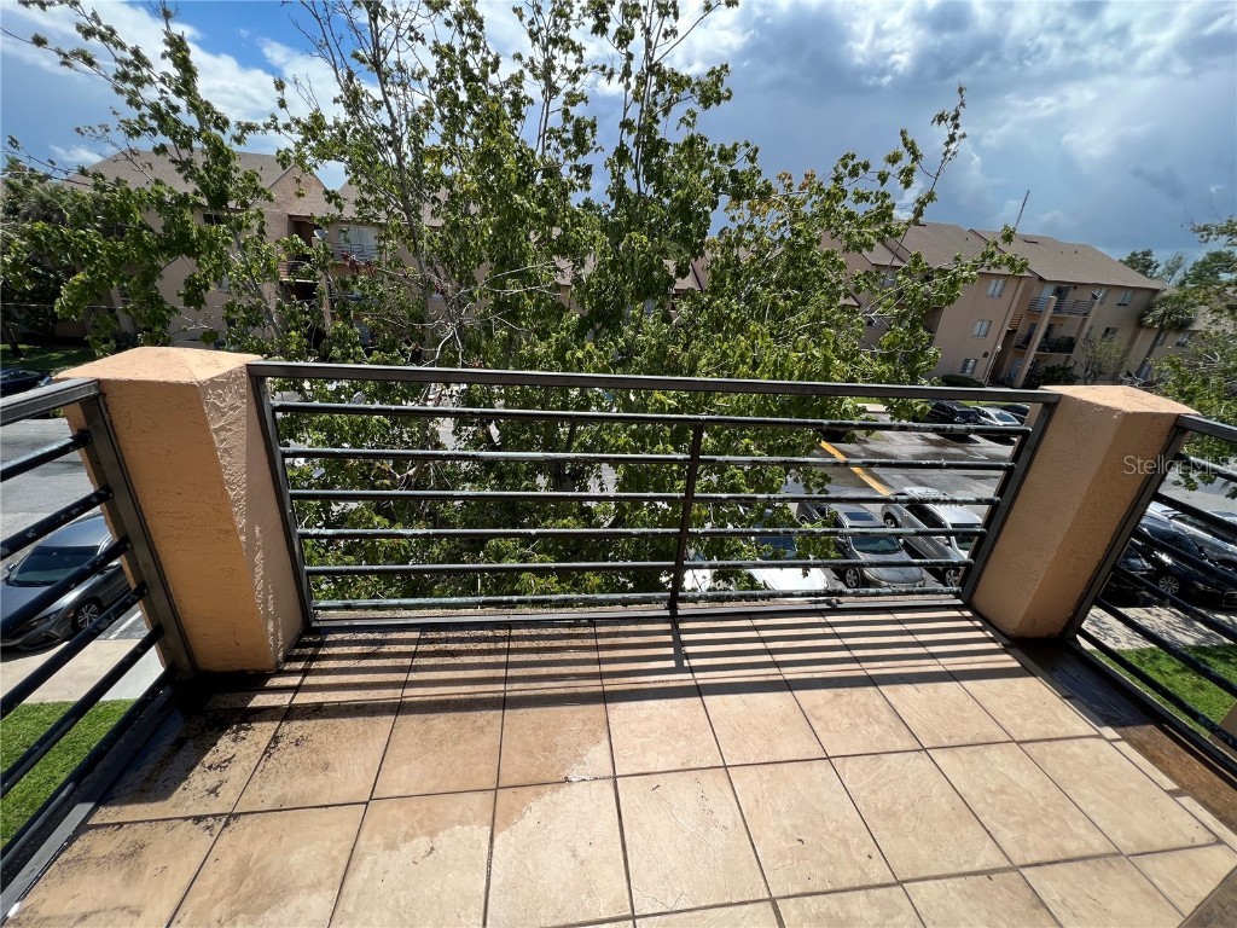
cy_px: 464
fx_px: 465
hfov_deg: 106.2
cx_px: 618
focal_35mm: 13
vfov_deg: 89.9
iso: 32
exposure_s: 1/834
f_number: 1.8
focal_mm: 1.57
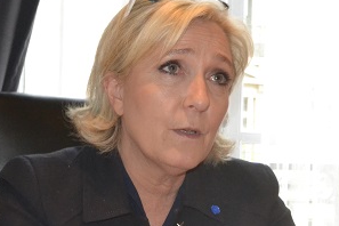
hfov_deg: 21.0
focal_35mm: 97
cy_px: 209
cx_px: 151
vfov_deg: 14.0
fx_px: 913
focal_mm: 30
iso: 3200
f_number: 11
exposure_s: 1/40
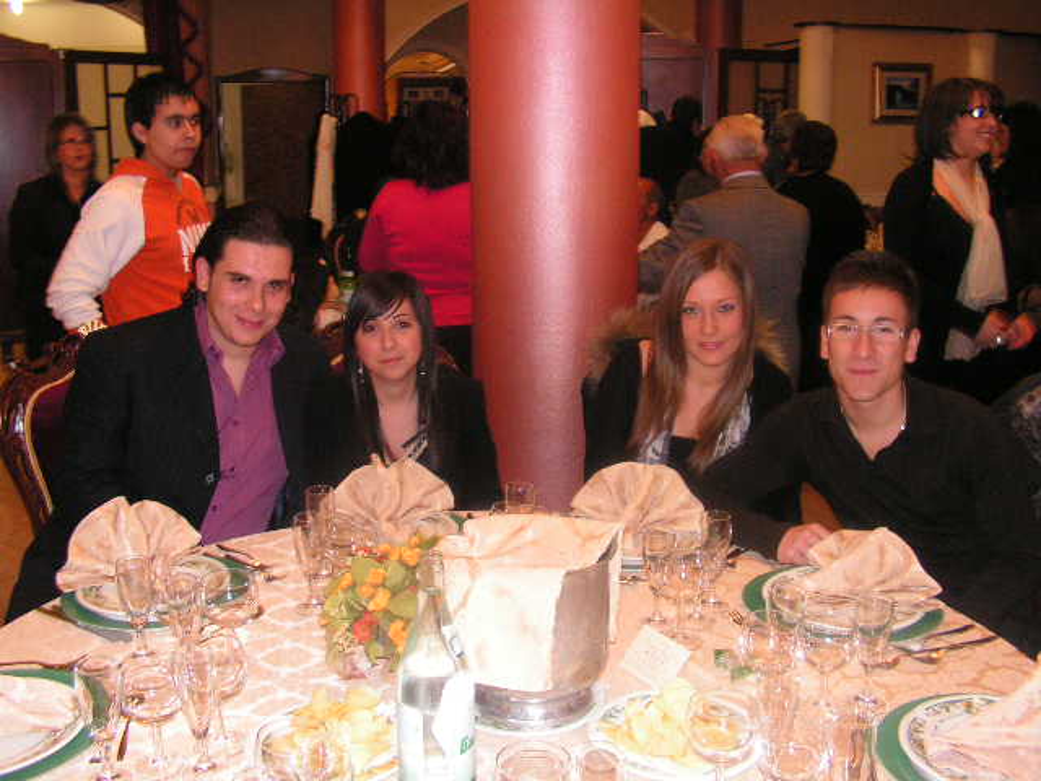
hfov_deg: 51.4
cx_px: 520
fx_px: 1083
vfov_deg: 39.7
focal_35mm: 36
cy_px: 390
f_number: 3.2
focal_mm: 6
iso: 200
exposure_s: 1/40
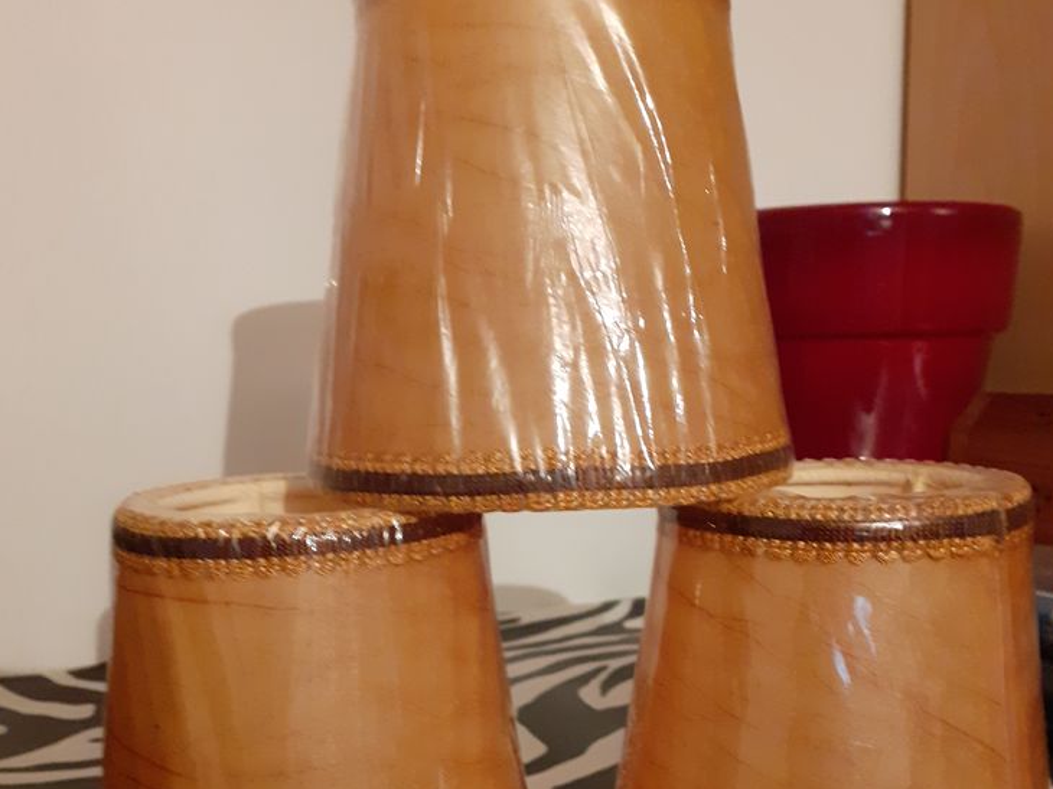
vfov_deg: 37.8
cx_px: 529
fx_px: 1125
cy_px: 580
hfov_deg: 50.2
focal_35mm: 37
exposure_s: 1/25
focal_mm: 3.6
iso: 500
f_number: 1.9
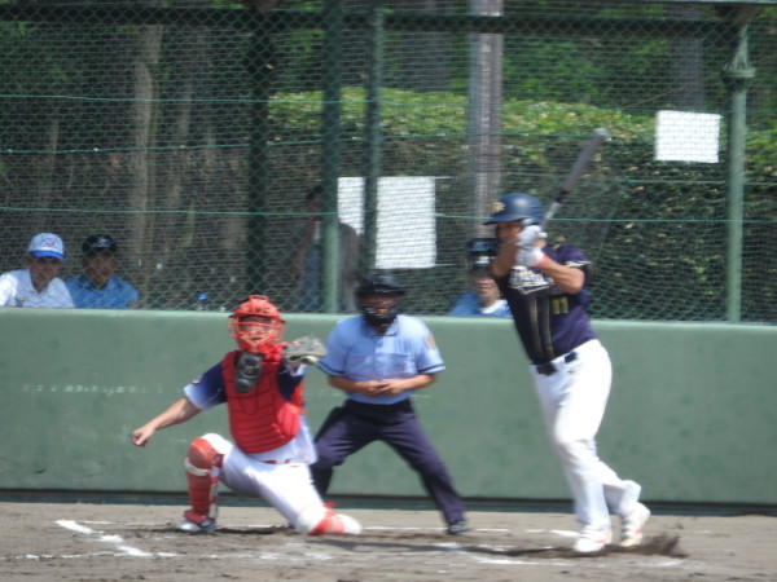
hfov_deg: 3.1
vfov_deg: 2.3
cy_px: 291
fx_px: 14590
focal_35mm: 650
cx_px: 388
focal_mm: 116.5
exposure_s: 1/400
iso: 100
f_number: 5.6
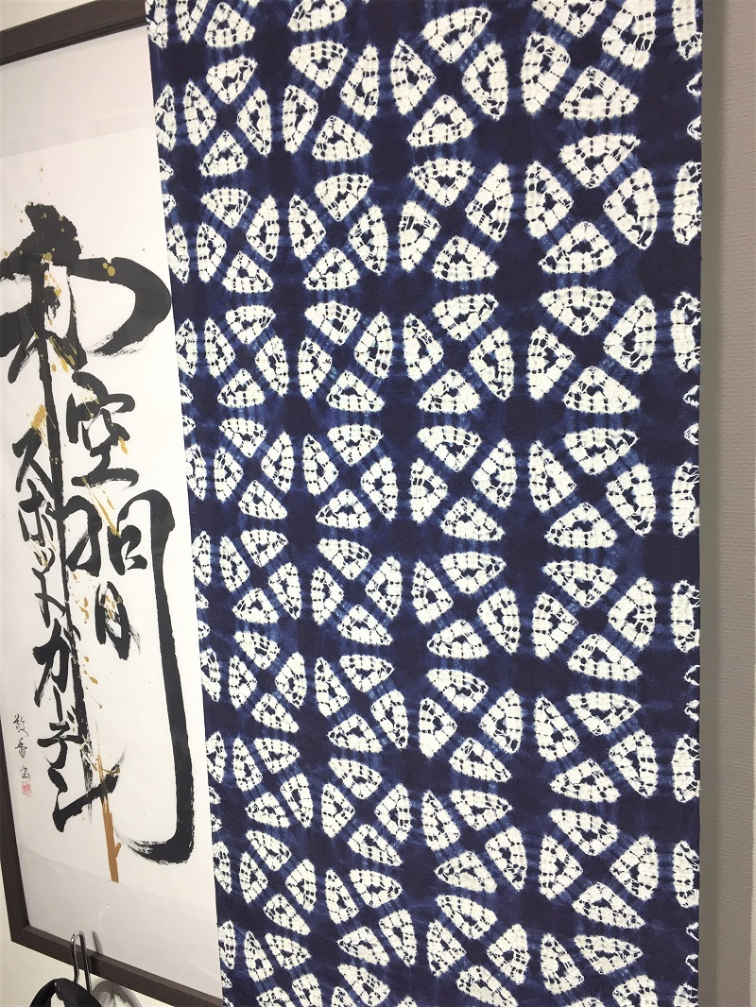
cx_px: 378
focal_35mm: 29
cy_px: 504
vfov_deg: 61.6
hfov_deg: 48.2
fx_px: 844
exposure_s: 1/40
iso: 32
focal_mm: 4.15
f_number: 2.2
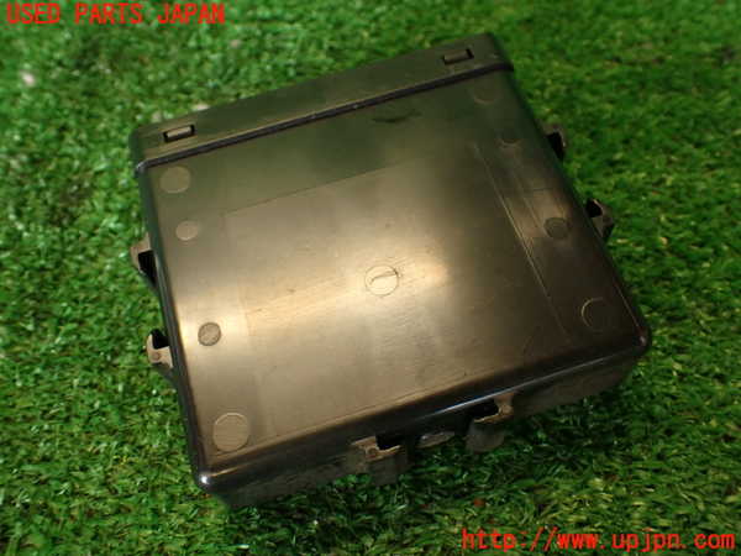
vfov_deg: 44.2
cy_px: 278
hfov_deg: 56.8
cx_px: 370
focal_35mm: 32
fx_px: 685
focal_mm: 5.79
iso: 200
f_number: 2.4
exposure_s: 1/50
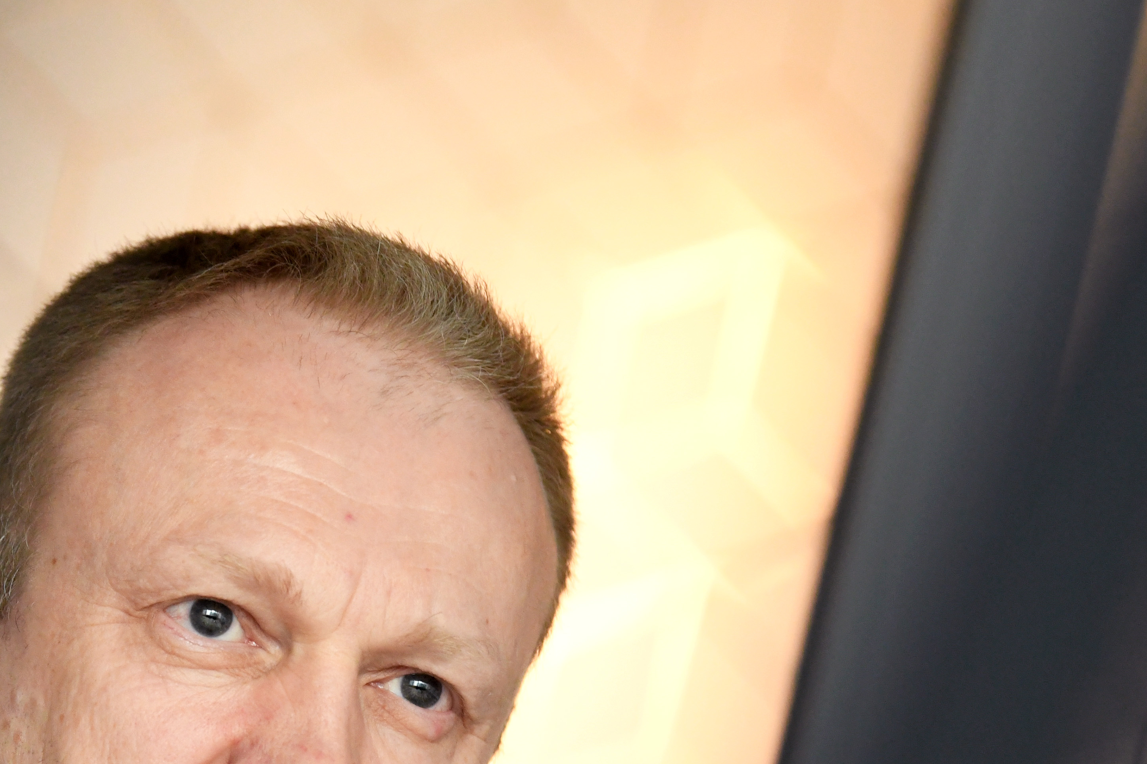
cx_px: 148
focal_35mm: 332
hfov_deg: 6.2
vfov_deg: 4.1
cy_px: 703
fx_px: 10576
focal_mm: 155
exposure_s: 1/250
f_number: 2.8
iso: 2500
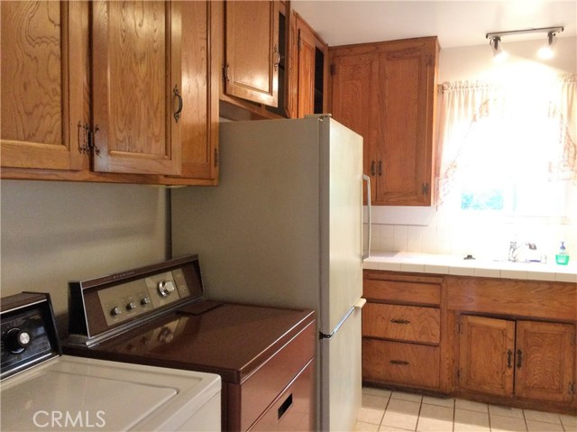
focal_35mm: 29
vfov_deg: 48.2
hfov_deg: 61.7
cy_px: 216
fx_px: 483
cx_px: 288
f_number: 2.2
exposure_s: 1/30
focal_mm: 4.15
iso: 160
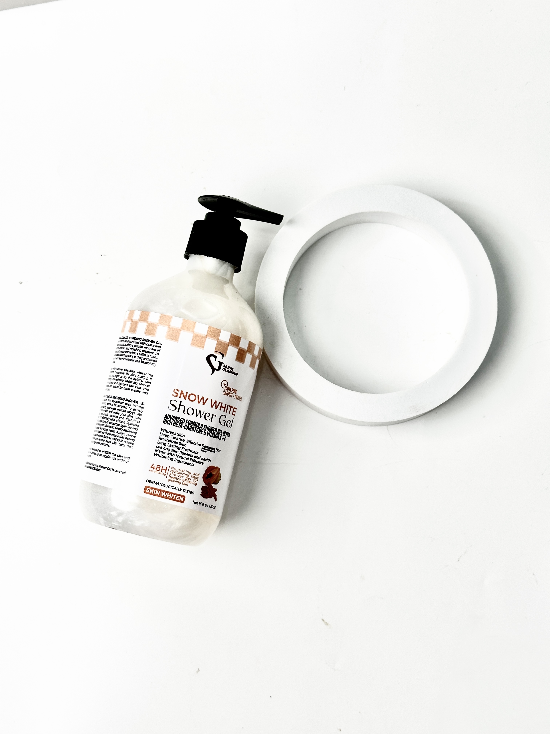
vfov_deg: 39.7
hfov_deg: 30.3
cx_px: 275
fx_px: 1017
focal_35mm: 48
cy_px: 367
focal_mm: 6.86
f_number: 1.78
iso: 50
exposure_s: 1/237
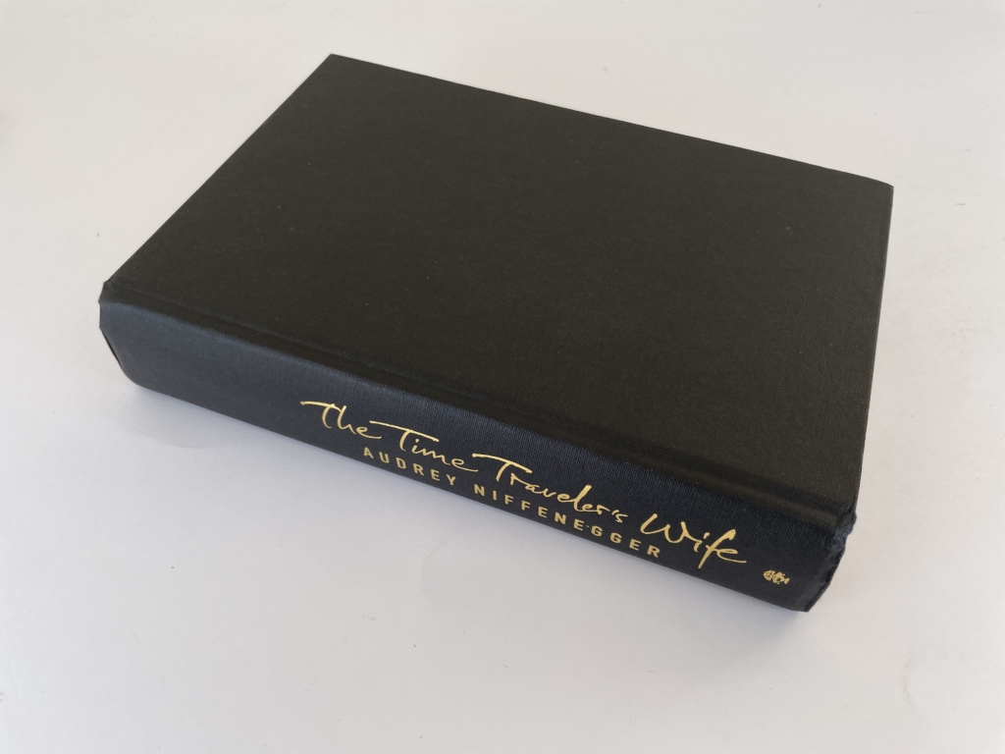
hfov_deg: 67.3
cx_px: 502
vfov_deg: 53.1
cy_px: 377
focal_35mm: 26
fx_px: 755
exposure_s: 1/344
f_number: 1.6
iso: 32
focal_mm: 4.2
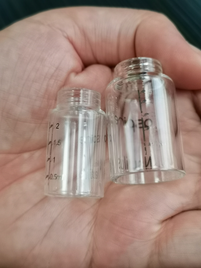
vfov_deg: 35.5
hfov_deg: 27.0
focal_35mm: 54
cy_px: 134
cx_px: 100
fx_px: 418
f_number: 4
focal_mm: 5.58
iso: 250
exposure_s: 1/60
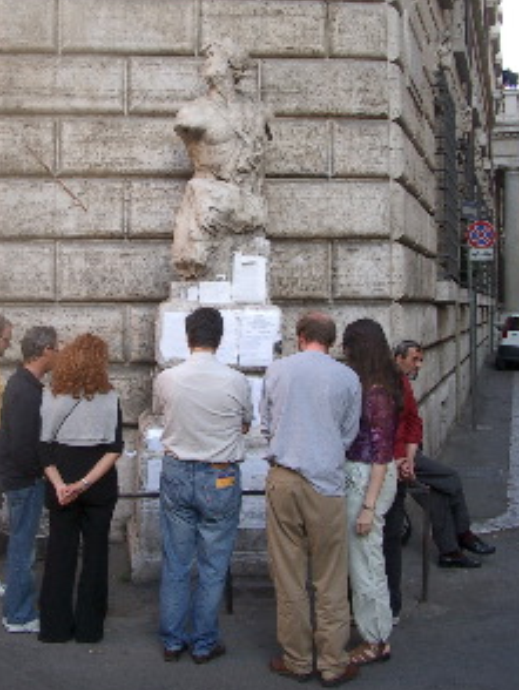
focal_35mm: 50
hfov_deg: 28.9
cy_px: 296
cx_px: 159
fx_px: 998
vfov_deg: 38.1
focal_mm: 5.8
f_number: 2.6
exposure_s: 1/160
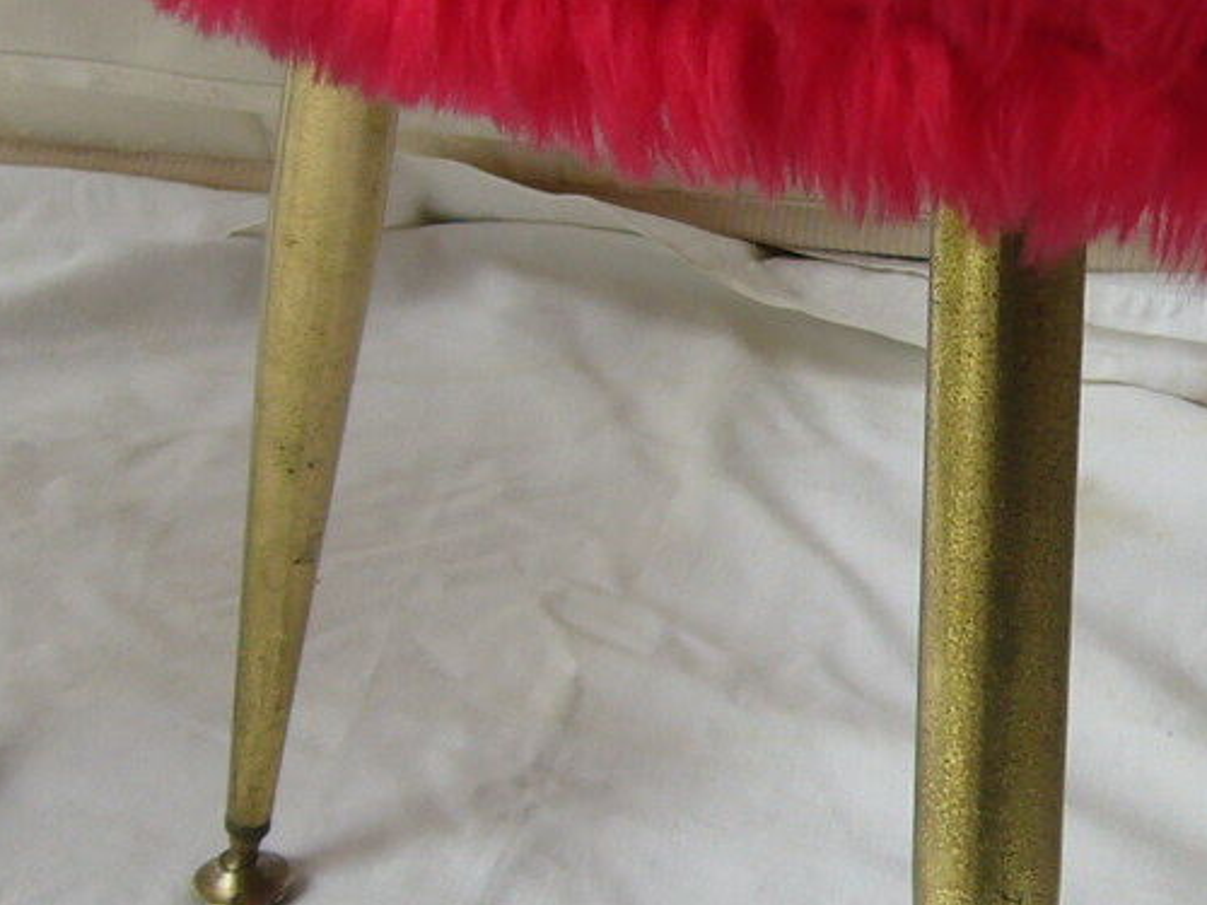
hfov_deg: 17.1
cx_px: 1250
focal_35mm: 112
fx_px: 3905
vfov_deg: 13.2
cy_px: 654
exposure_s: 1/40
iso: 80
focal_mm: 5.8
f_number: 2.8
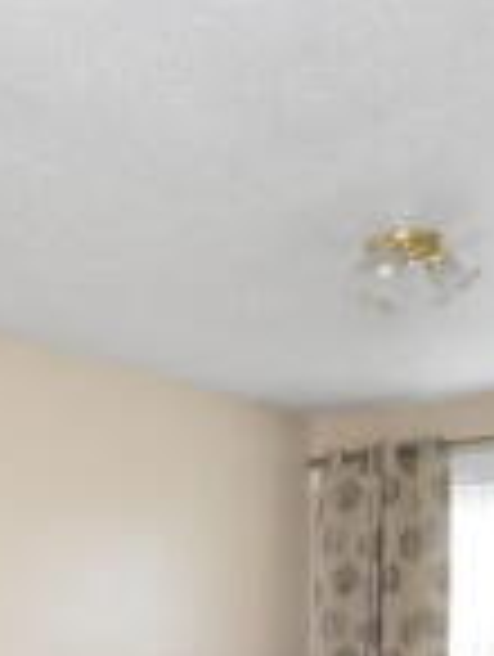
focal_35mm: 47
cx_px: 40
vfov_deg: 37.5
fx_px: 892
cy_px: 600
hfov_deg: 29.6
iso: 2200
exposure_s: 1/60
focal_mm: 10
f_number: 4
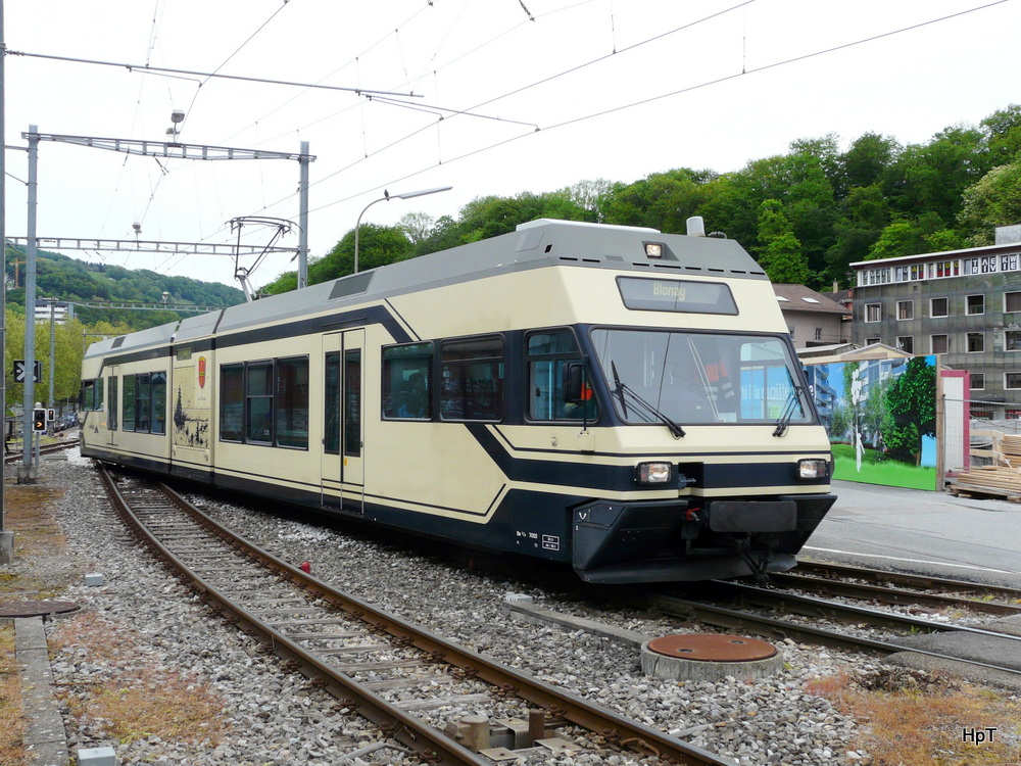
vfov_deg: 36.0
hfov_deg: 46.8
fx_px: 1180
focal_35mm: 40
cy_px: 383
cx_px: 510
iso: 100
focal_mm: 6.5
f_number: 5
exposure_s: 1/250
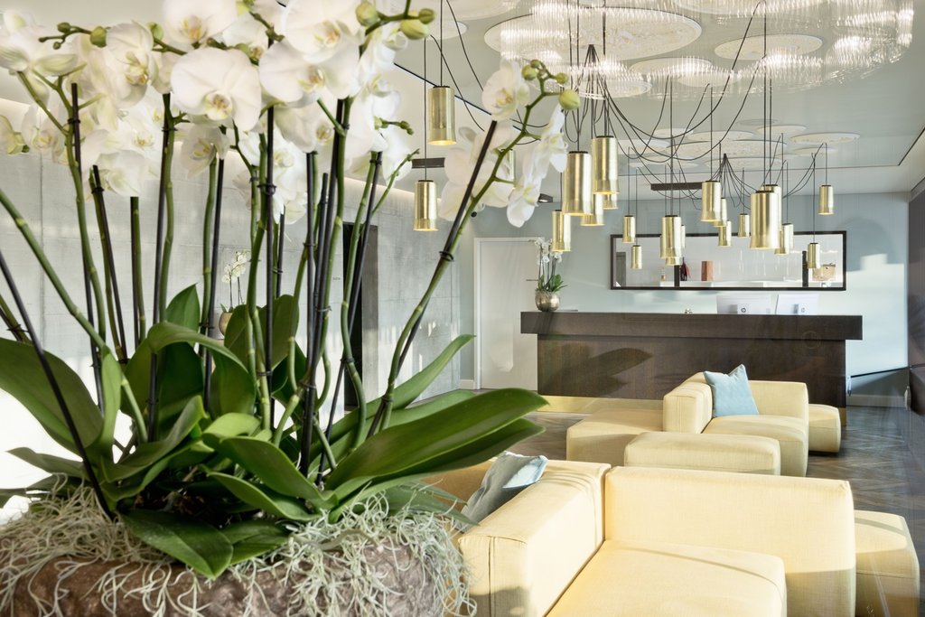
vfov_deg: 35.1
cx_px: 462
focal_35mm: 38
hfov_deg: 50.7
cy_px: 308
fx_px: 976
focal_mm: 38
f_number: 16
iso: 100
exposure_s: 1/3
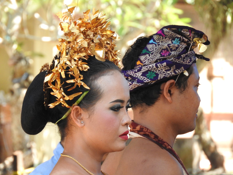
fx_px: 3365
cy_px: 88
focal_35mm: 500
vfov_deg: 3.0
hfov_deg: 4.0
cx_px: 116
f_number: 5.6
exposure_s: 1/160
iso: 400
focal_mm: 89.6
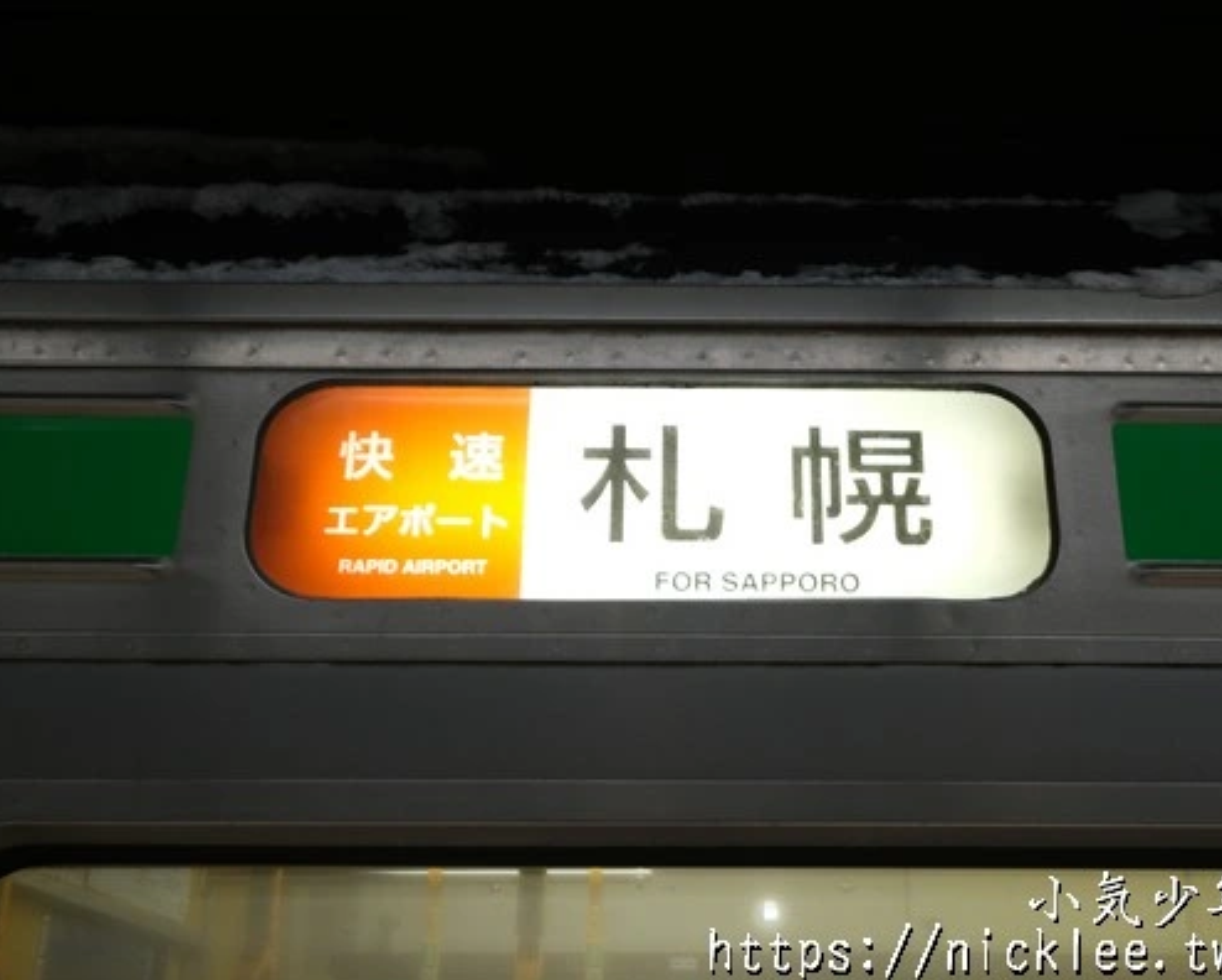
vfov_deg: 36.5
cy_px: 490
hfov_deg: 44.6
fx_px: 1484
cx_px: 715
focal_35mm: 41
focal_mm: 24
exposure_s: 1/60
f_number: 4
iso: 1000
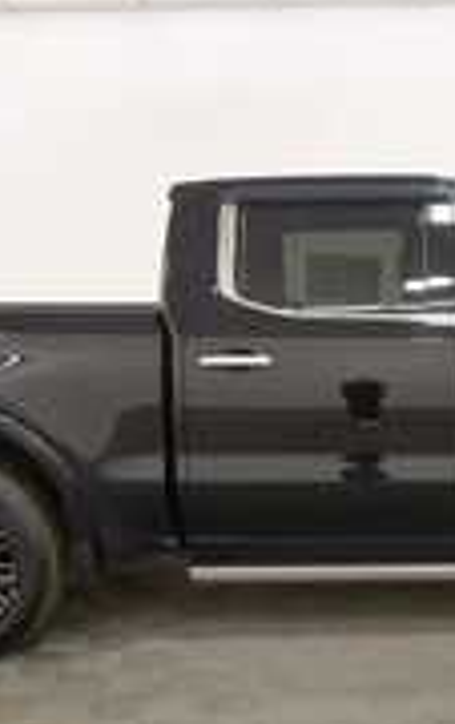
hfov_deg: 29.1
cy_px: 420
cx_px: 378
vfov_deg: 46.0
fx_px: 850
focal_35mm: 43
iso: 800
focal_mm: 13
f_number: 4.8
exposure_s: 1/160
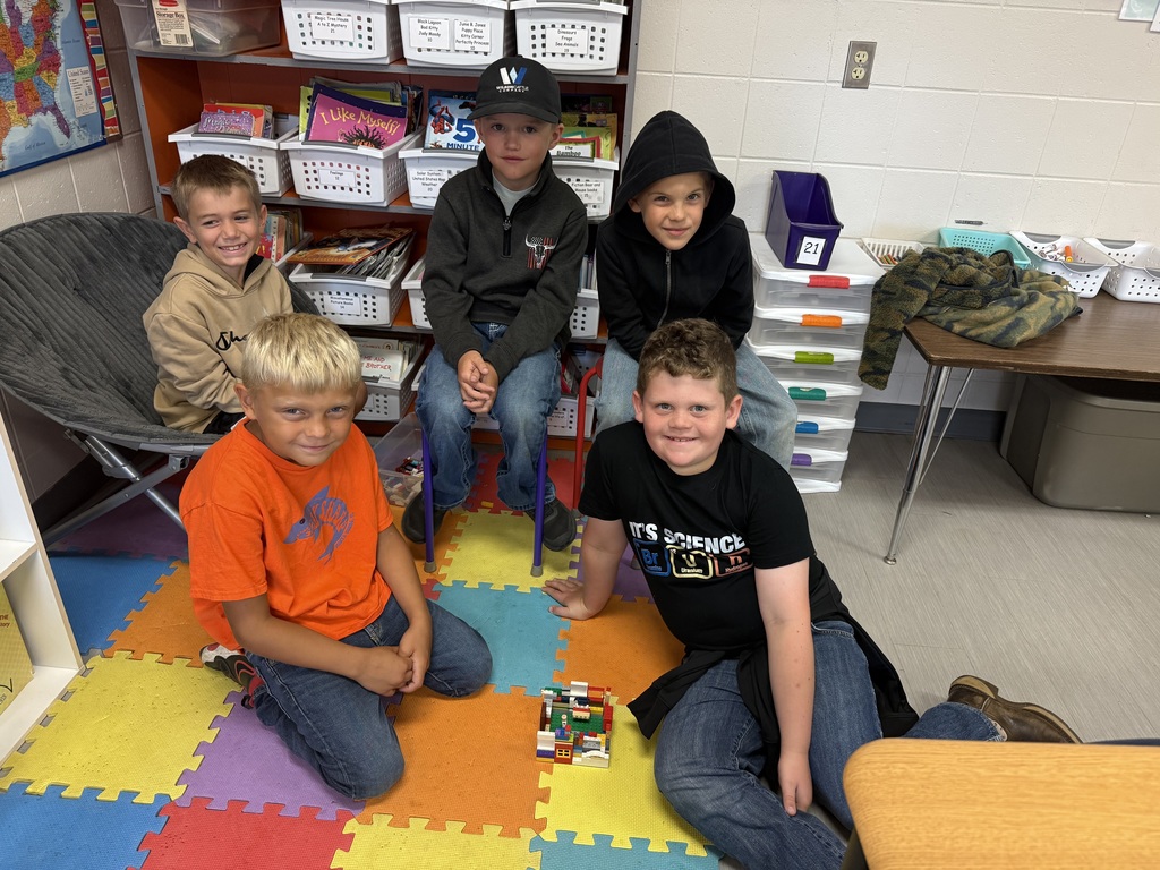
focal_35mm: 24
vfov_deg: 56.8
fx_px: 804
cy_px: 435
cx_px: 580
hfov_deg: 71.6
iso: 200
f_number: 1.78
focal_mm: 6.76
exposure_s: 1/60
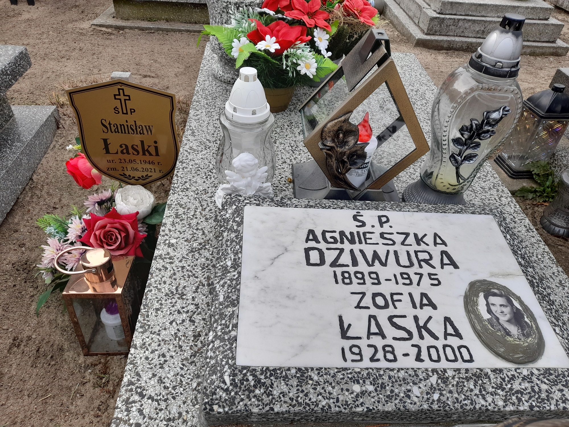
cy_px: 214
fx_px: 411
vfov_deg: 54.9
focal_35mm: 25
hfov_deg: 69.4
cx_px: 284
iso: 20
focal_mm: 4.6
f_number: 2
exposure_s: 1/488
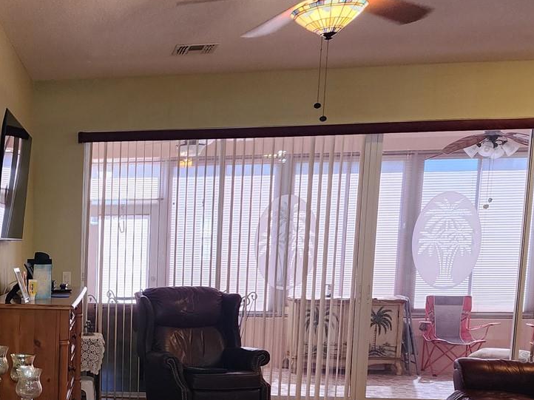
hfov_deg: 34.1
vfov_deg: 27.6
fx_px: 786
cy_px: 357
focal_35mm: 51
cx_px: -2
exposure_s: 1/120
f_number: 1.8
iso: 400
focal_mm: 6.4
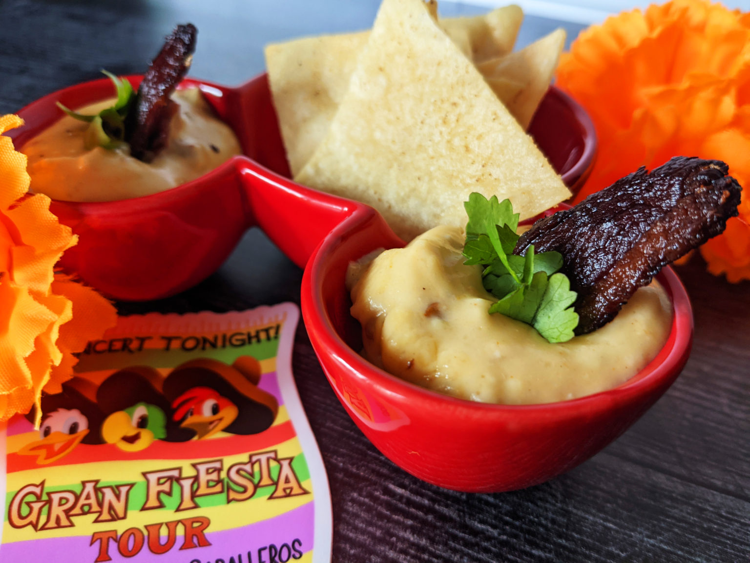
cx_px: 375
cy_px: 282
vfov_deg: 51.4
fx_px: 585
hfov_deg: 65.3
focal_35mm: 27
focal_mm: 4.38
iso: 47
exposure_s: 1/30.8
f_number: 1.73
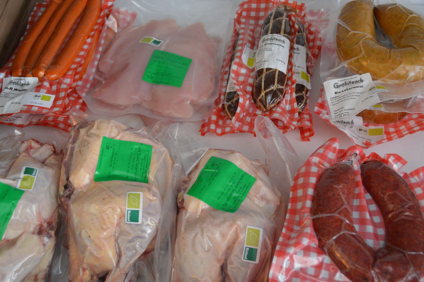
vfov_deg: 34.2
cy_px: 141
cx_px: 212
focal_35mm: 39
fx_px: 459
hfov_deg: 49.6
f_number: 4.2
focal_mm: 26
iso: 1600
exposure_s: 1/60
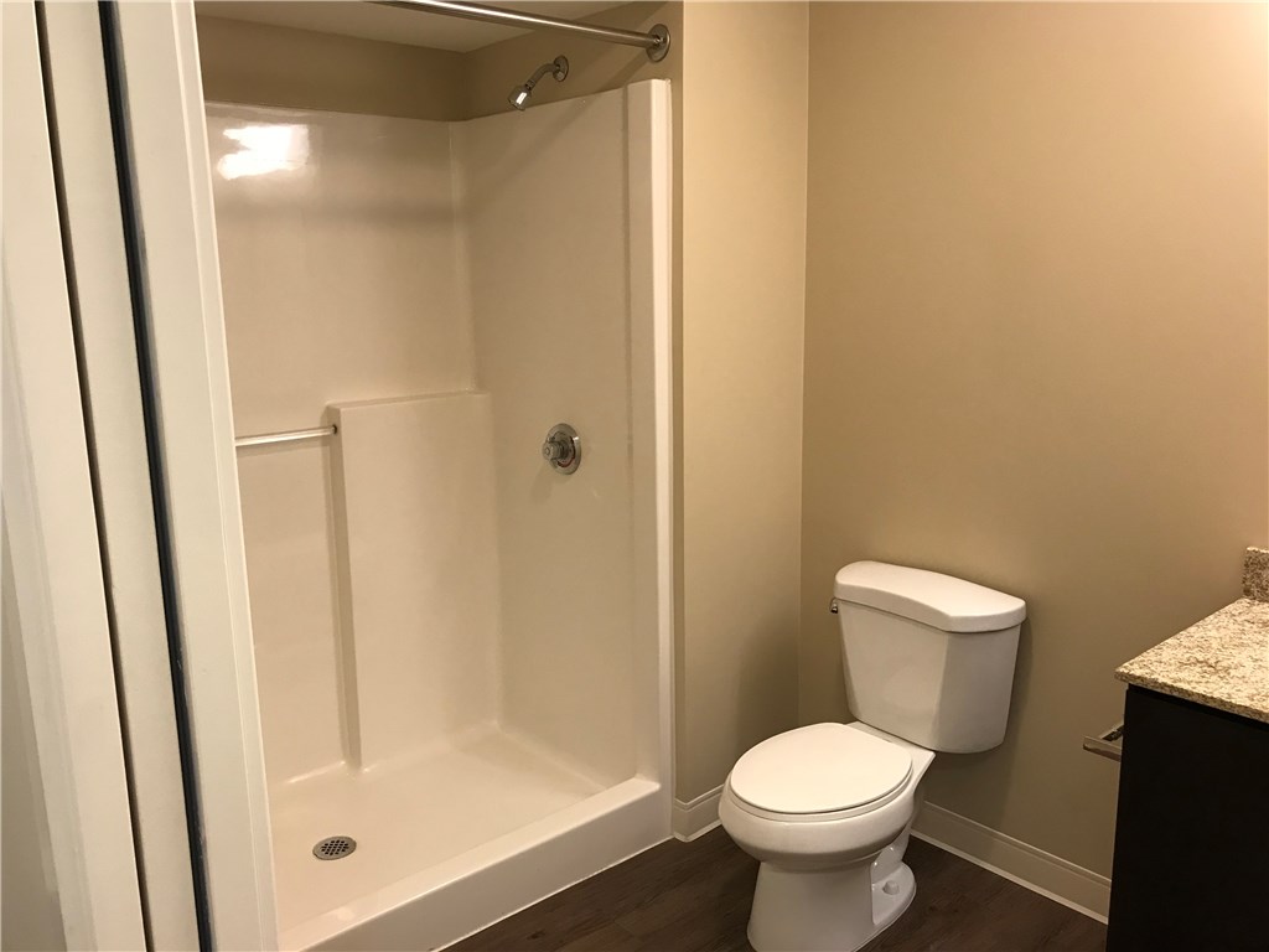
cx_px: 634
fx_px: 1026
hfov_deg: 63.4
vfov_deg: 49.7
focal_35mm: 28
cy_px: 476
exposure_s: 1/20
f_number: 1.8
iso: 40
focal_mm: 3.99
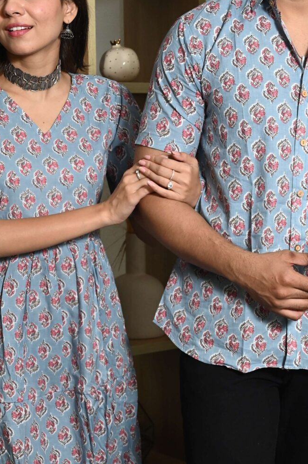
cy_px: 269
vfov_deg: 21.2
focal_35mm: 96
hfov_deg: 14.2
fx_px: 1235
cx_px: 206
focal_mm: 37
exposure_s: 1/160
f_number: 5.6
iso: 400
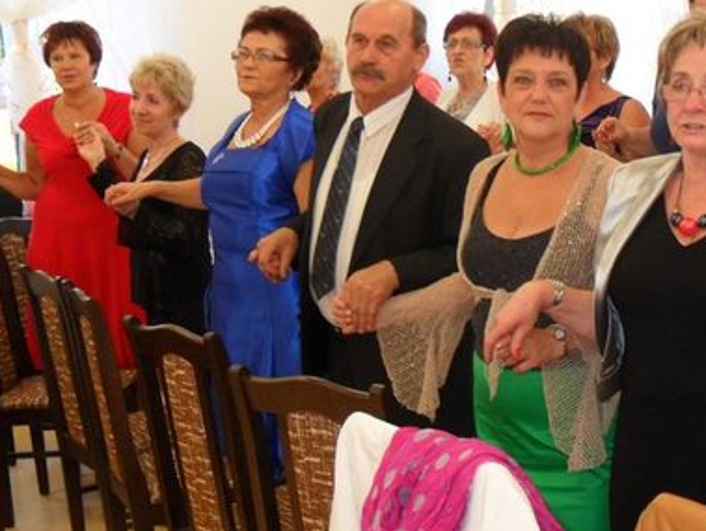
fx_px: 1225
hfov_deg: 31.4
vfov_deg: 24.5
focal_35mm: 60
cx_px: 551
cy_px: 278
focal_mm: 6.3
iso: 200
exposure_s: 1/45
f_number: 3
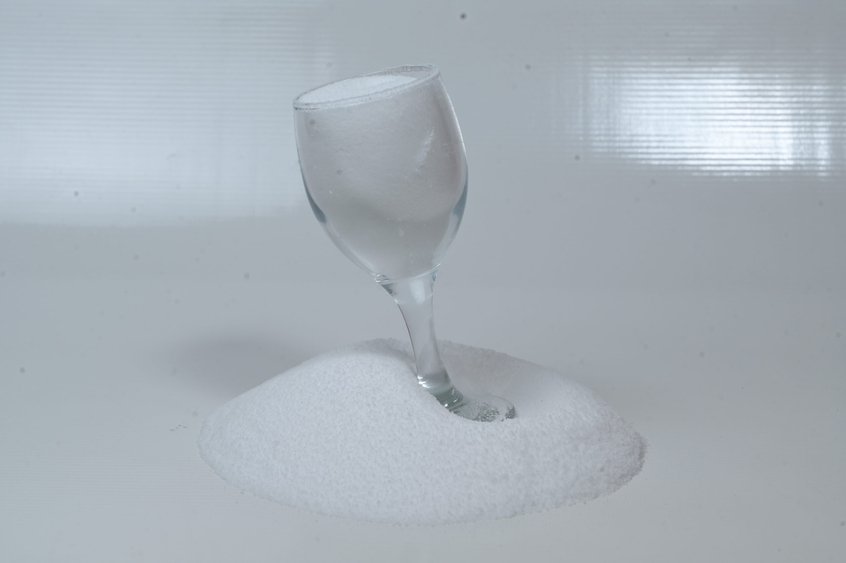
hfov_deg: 29.7
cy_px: 282
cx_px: 423
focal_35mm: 68
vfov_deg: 20.0
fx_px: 1597
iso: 100
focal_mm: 68
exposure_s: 1/100
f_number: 11
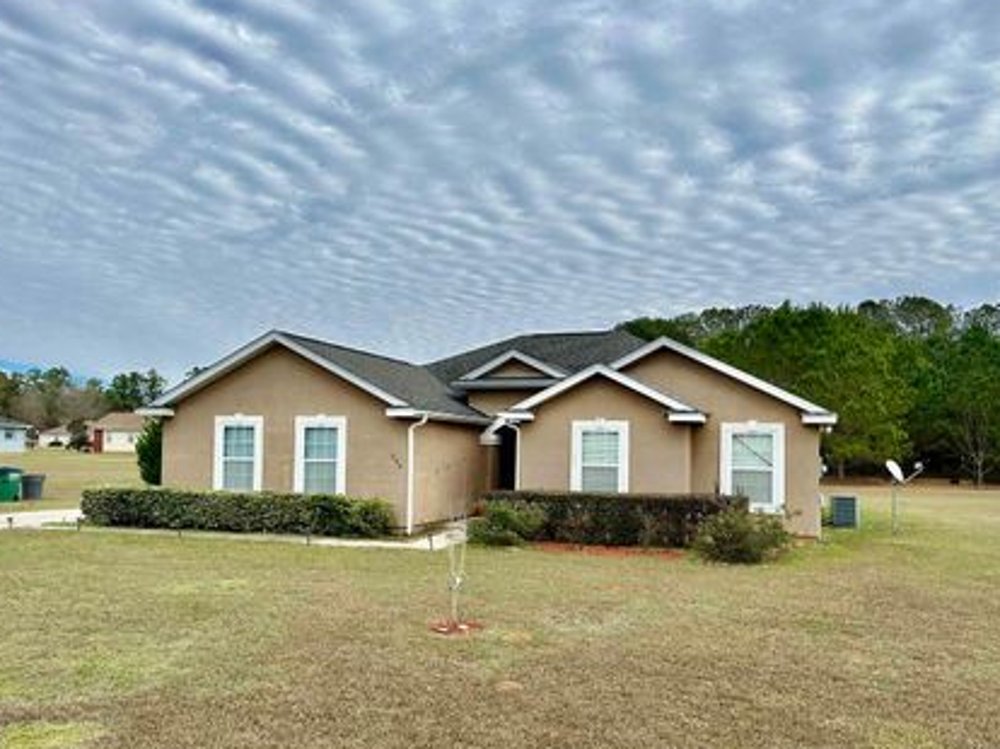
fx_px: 837
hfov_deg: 61.7
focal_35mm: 29
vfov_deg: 48.1
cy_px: 424
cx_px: 490
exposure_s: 1/4762
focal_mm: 6.86
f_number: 1.78
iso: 80
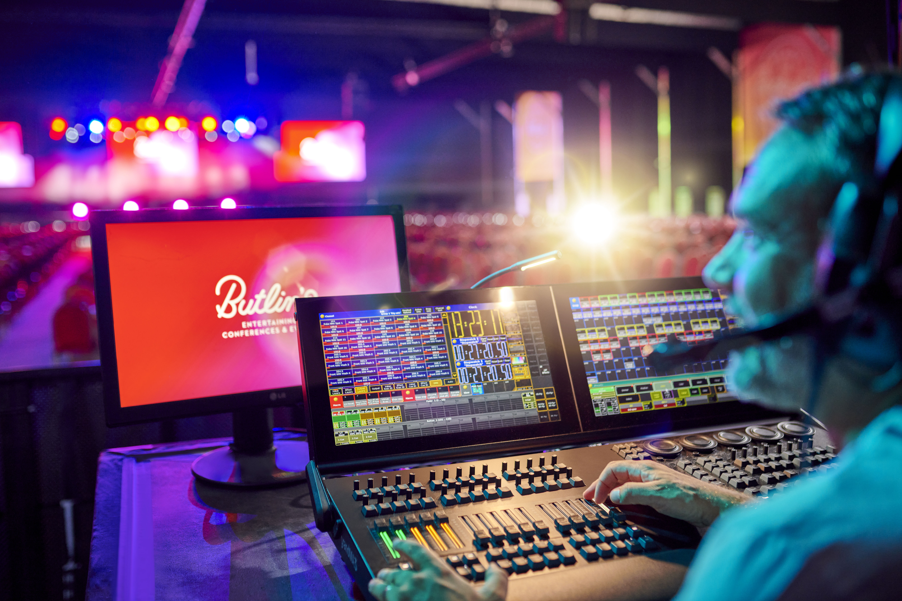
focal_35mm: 37
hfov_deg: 51.9
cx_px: 438
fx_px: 927
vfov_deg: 35.9
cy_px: 284
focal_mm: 35
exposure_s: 1/100
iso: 200
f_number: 2.2
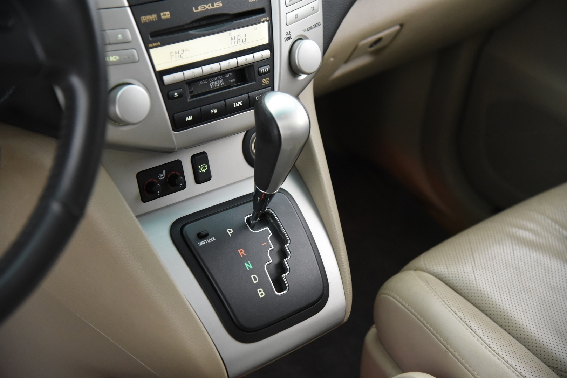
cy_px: 189
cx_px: 284
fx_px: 1024
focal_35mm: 65
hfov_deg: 30.9
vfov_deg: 20.9
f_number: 4
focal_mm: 65
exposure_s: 1/20
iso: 4000
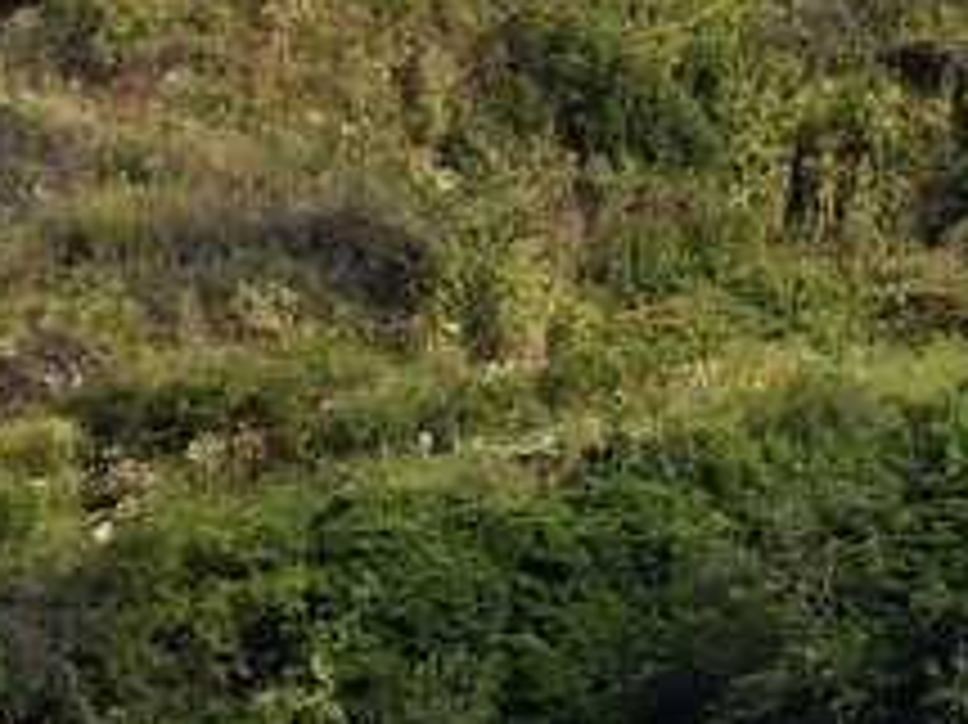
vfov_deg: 1.0
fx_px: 39938
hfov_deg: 1.4
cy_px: -958
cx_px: 3575
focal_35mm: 1429
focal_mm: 200
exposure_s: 1/250
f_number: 10
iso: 200
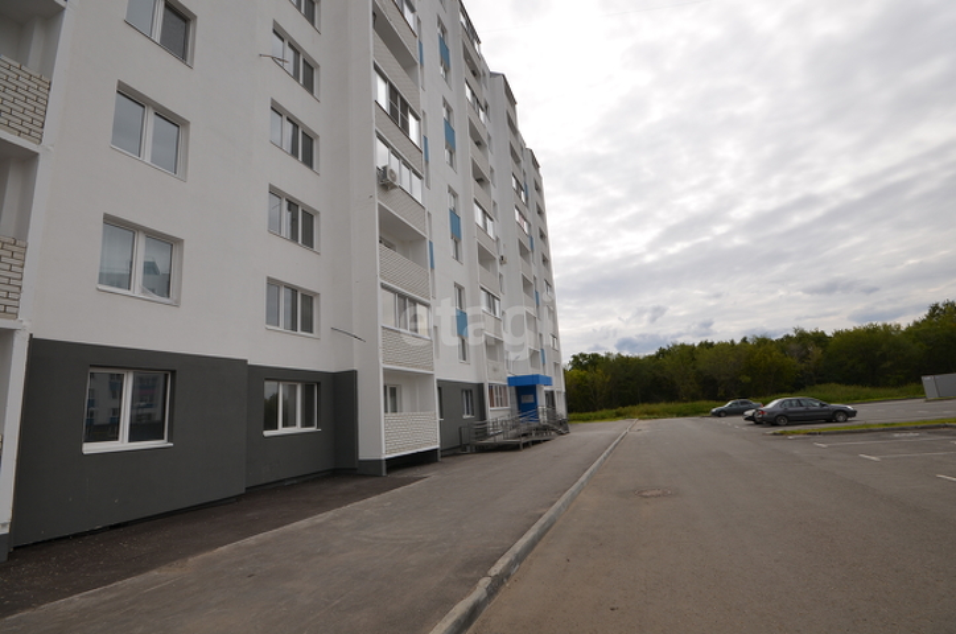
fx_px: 398
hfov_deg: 100.5
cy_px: 317
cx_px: 478
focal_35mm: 15
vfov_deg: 77.1
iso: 100
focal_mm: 10
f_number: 10
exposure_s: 1/200
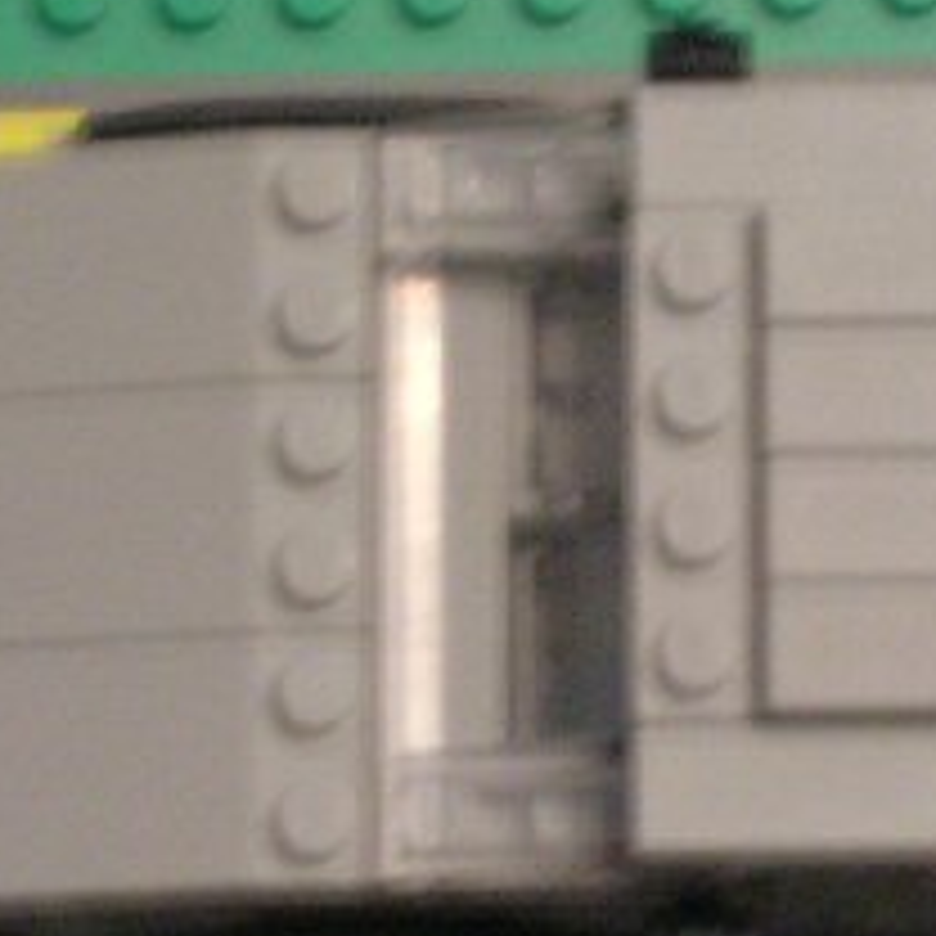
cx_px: 846
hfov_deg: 5.2
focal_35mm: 337
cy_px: 736
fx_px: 10309
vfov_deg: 5.2
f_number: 4.9
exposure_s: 1/2.4
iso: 200
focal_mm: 17.1
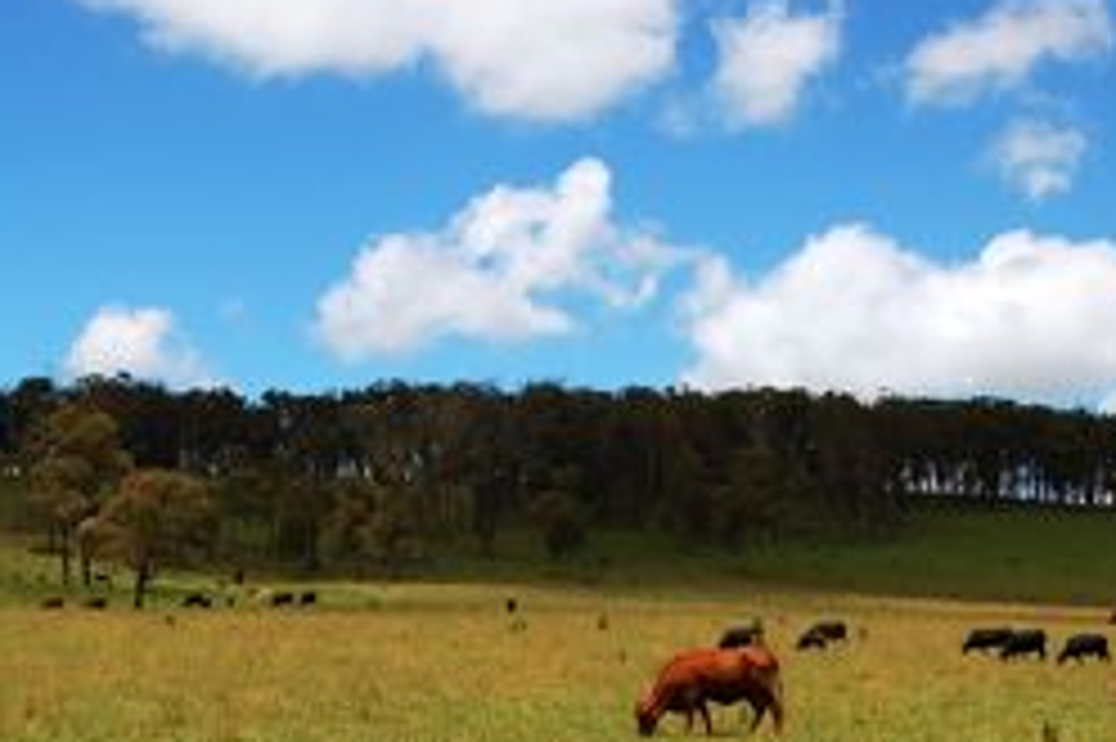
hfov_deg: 27.3
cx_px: 436
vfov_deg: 18.3
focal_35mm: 74
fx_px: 2292
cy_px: 506
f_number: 10
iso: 200
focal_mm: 26
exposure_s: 1/400
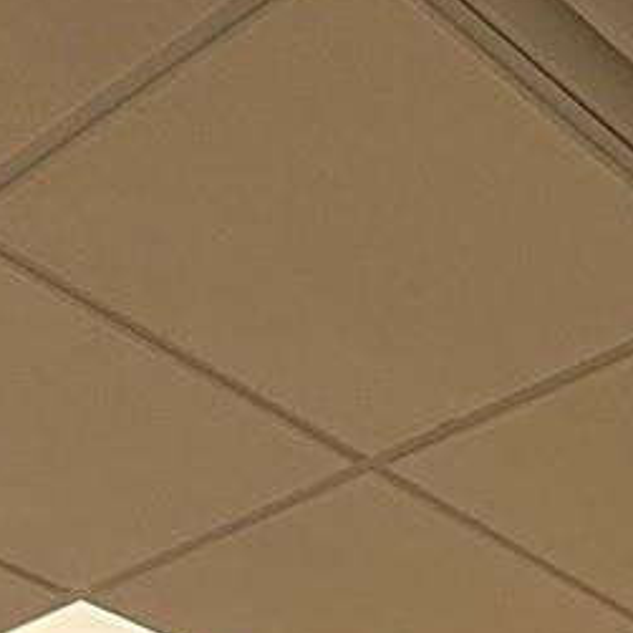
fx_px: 2090
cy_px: 1475
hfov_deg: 17.0
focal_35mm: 101
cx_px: 575
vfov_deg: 13.3
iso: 64
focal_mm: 2.22
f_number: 2.2
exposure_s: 1/323
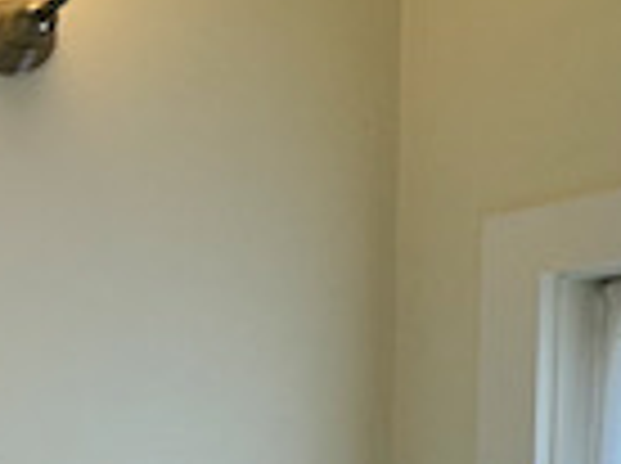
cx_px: -682
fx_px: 1164
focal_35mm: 65
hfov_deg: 17.9
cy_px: 459
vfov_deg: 21.7
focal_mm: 2.22
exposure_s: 1/120
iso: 50
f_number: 2.2
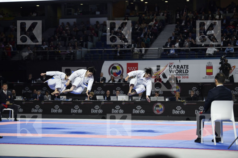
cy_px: 79
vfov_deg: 13.4
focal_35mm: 102
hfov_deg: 20.0
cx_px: 119
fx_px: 674
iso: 800
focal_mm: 102
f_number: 2.8
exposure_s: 1/800
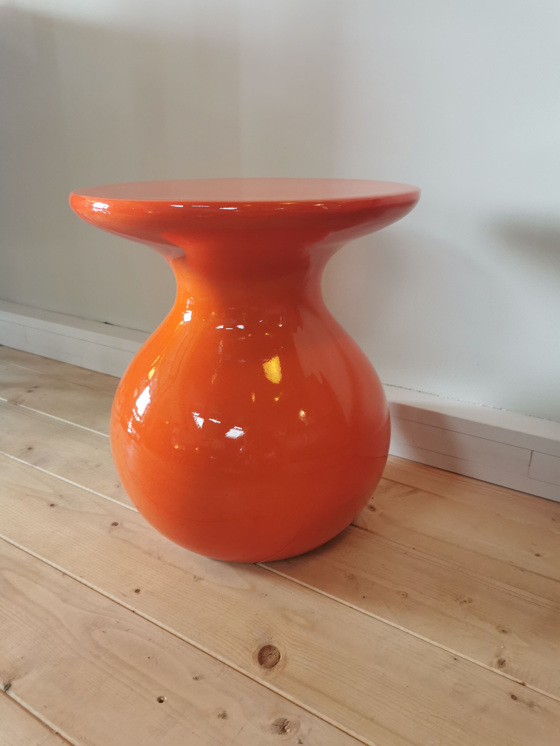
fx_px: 582
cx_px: 280
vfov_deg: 65.3
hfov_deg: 51.4
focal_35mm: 27
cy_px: 373
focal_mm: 5.58
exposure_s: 1/50
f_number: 1.8
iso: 125
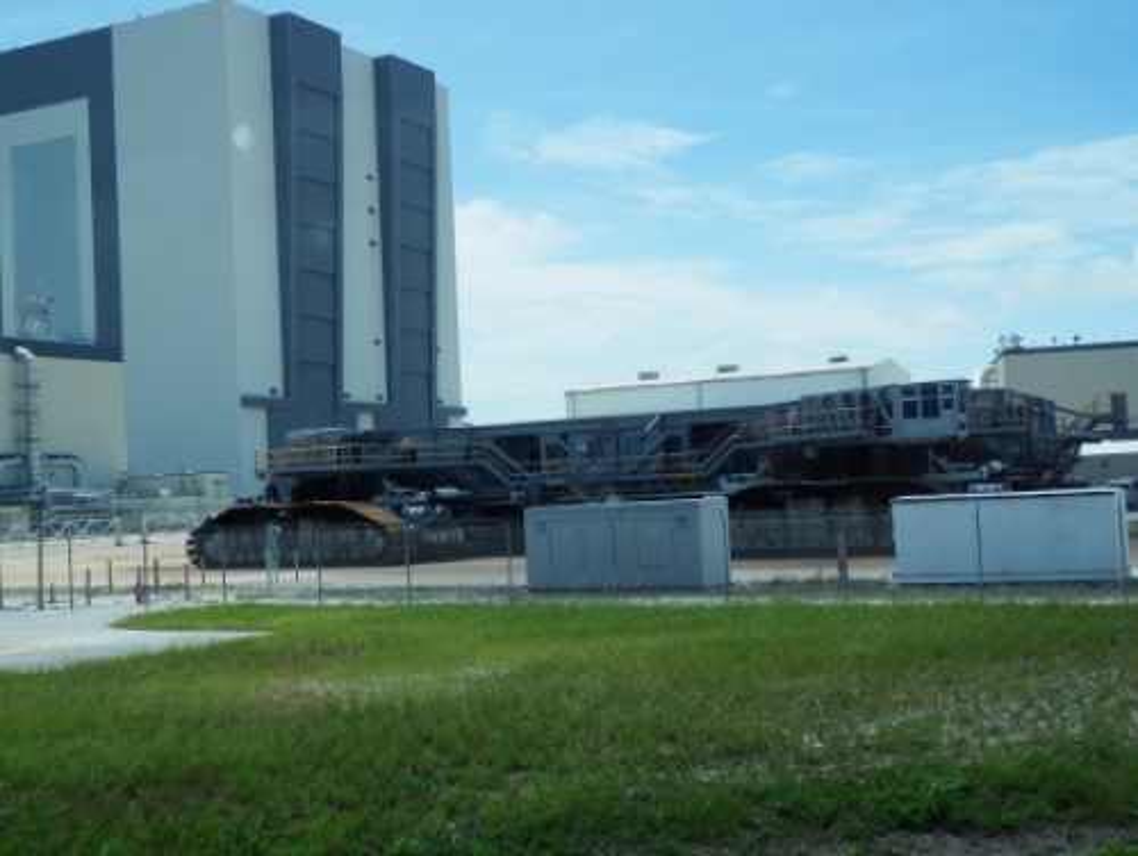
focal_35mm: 45
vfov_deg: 32.2
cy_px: 428
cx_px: 569
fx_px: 1481
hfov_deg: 42.0
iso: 80
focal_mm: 8
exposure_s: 1/320
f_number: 3.8
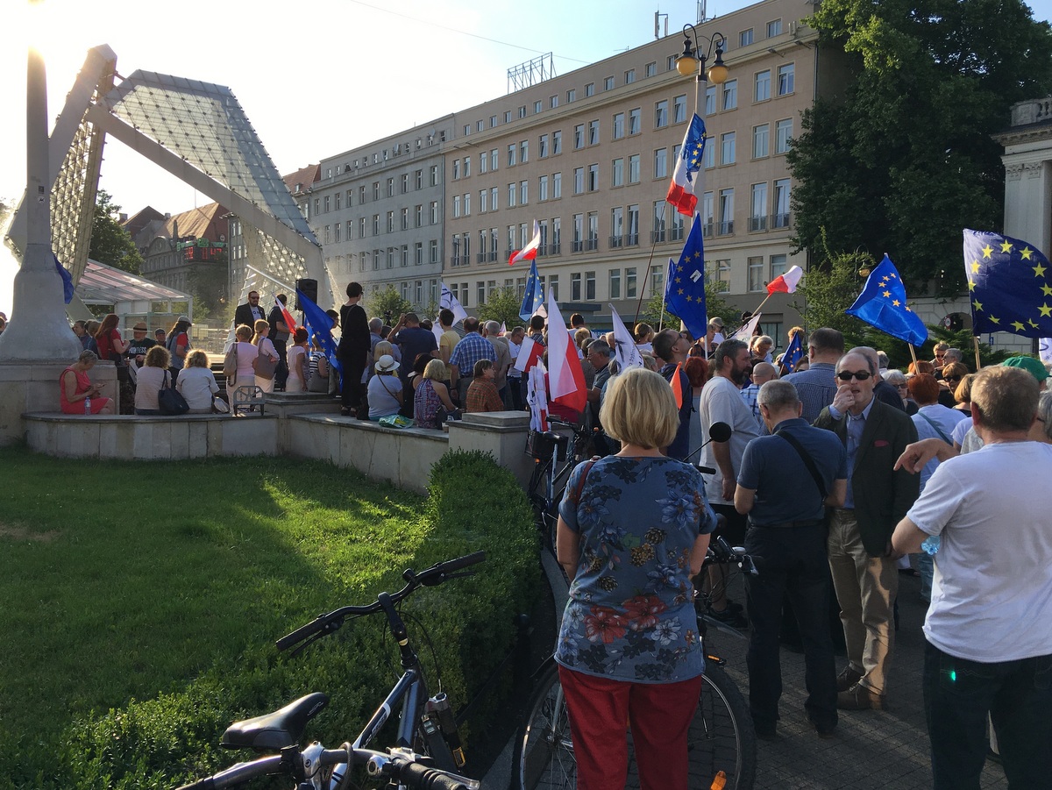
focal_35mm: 29
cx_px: 526
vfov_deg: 48.3
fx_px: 882
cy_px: 395
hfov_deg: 61.6
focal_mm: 4.15
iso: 25
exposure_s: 1/836
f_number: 2.2
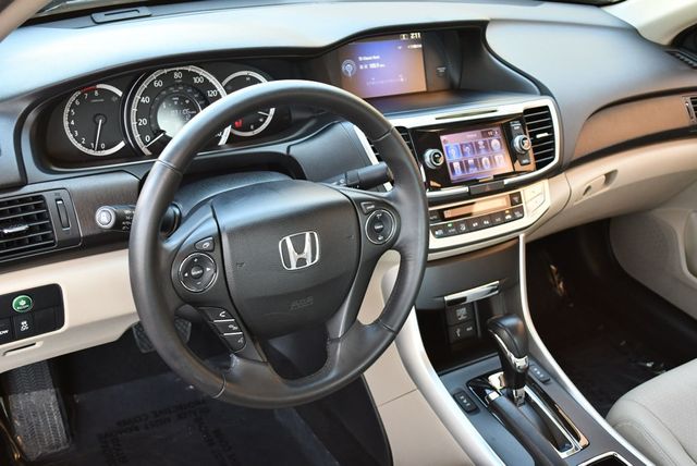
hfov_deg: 48.4
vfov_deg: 33.5
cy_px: 233
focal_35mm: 40
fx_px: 775
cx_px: 348
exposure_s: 1/200
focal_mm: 20
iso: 800
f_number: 3.8
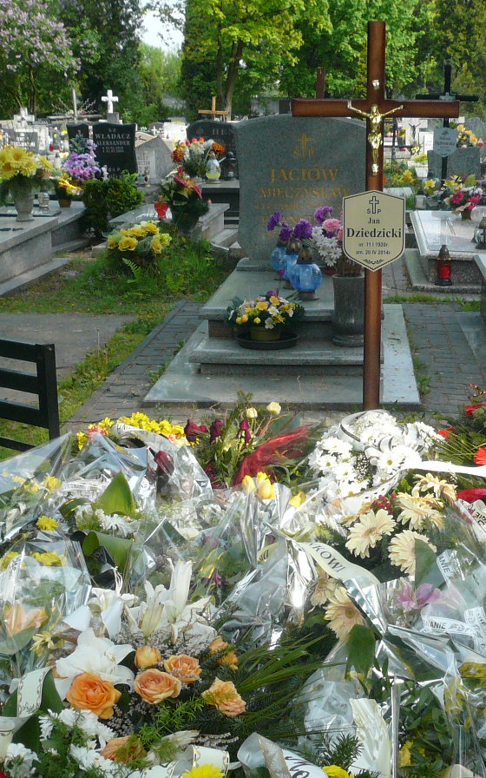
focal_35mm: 53
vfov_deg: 37.9
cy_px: 488
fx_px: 1123
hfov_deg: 24.2
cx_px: 347
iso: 100
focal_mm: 4.6
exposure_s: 1/640
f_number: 2.8
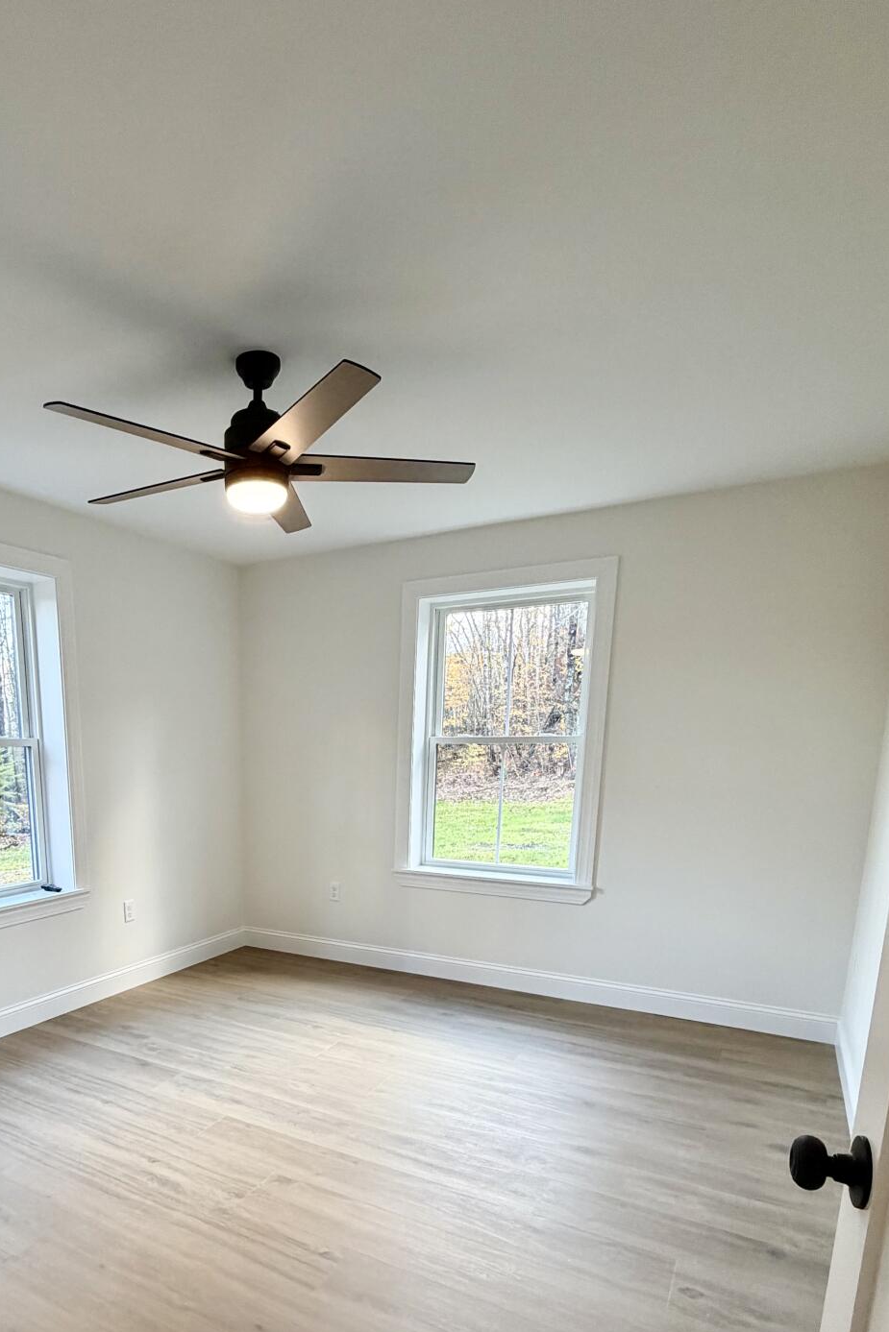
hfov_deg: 57.6
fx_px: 778
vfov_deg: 78.1
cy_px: 907
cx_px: 266
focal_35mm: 21
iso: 200
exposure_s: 1/60
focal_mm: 2.22
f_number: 2.2
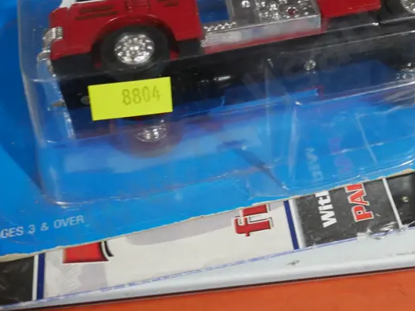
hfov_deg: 28.4
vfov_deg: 21.7
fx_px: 791
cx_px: 366
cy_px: 25
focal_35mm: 66
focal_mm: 17
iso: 640
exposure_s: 1/60
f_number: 4
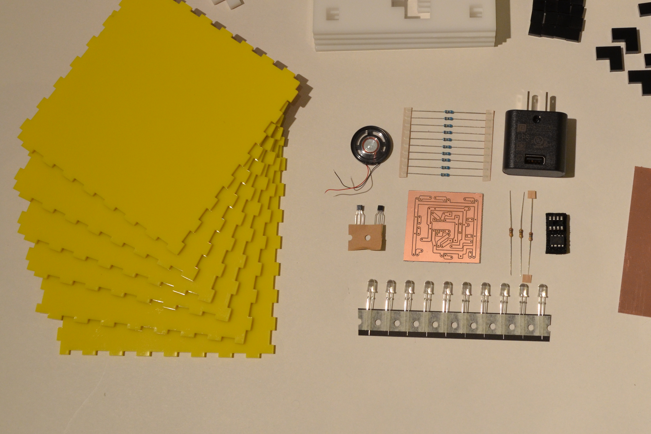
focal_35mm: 56
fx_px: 1013
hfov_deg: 34.9
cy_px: 128
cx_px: 481
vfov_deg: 24.0
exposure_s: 1/15
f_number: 7.1
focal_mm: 24
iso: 800
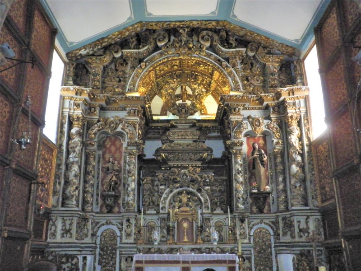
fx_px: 375
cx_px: 180
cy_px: 136
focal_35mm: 36
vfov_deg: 39.7
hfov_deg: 51.4
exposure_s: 1/30
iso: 640
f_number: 3.5
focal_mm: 6.3
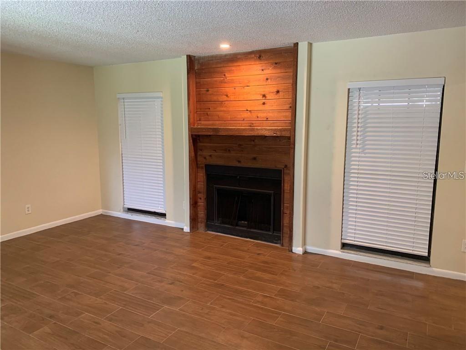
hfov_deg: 67.3
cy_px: 175
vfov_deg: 53.1
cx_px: 233
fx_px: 350
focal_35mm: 26
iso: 320
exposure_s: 1/60
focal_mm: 4.25
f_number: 1.8
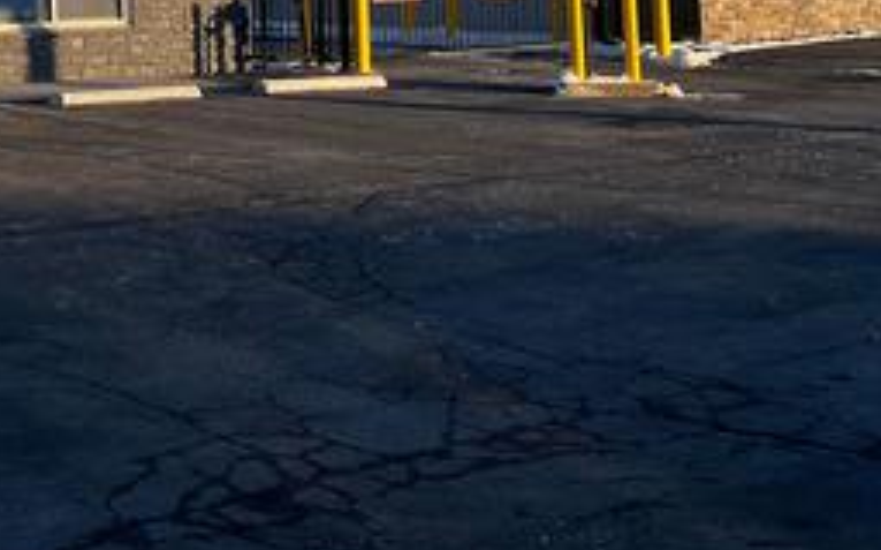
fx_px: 1608
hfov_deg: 27.1
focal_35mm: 67
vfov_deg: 18.2
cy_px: -152
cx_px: -174
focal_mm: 5.7
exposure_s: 1/2513
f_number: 1.5
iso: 50
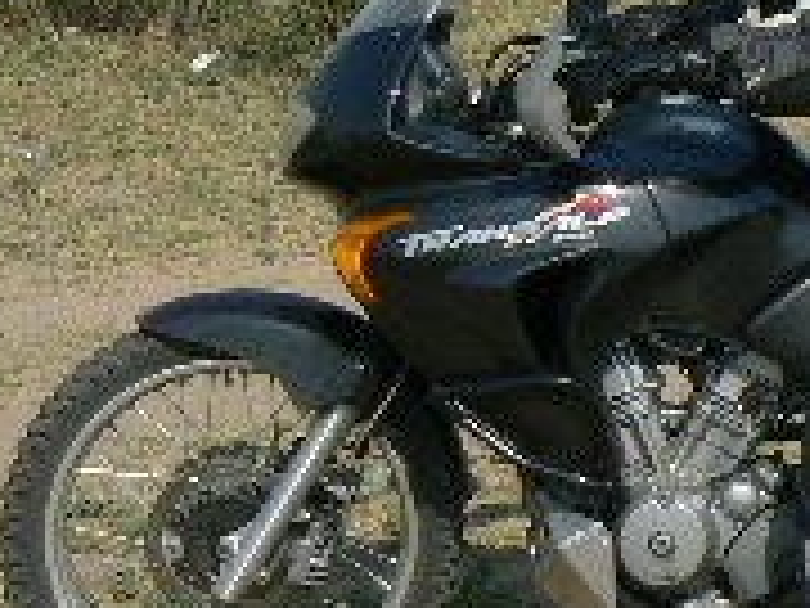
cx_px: 1418
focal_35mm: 128
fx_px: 2995
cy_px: -131
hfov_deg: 13.9
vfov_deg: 11.3
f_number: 7.1
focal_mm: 6
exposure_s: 1/500
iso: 80
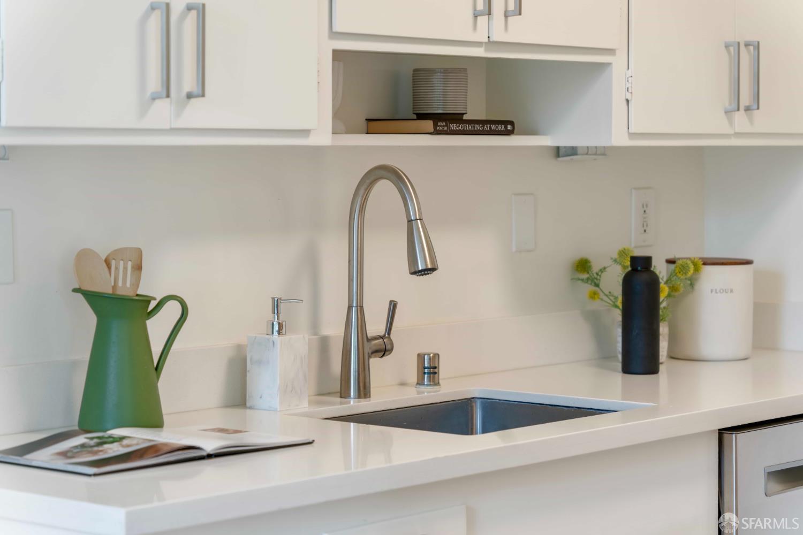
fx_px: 2074
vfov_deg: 14.7
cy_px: 268
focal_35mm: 93
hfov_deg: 21.9
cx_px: 402
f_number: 4.5
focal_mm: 93
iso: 640
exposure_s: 1/80
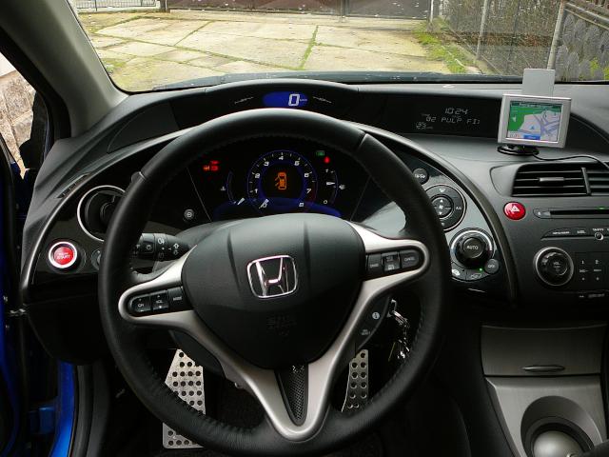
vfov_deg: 40.7
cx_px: 304
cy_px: 228
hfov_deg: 52.6
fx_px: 616
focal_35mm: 35
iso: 80
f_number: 2.8
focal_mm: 5.2
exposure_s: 1/60
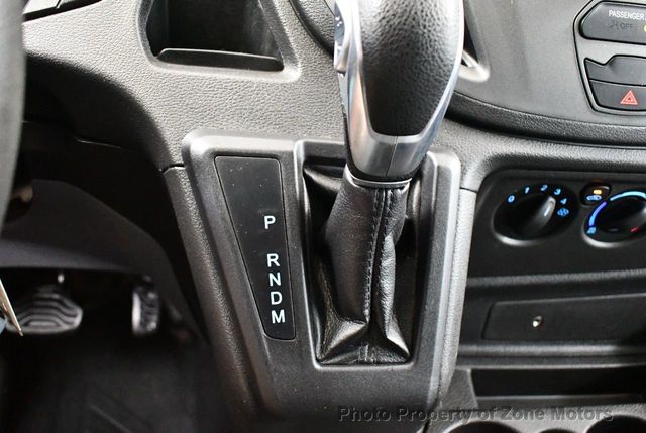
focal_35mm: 36
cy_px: 216
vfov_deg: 37.0
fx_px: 647
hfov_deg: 53.1
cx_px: 323
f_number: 3.5
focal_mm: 18
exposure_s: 1/60
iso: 10000
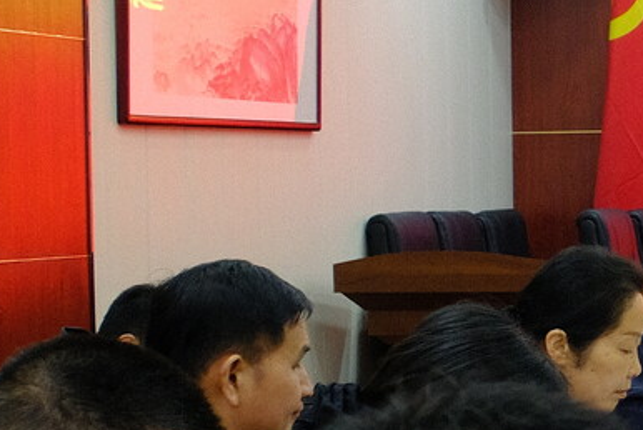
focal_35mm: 159
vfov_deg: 8.6
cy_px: 372
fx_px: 2842
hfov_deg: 11.7
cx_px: 1228
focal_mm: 21.6
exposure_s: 1/30
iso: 800
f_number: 5.6
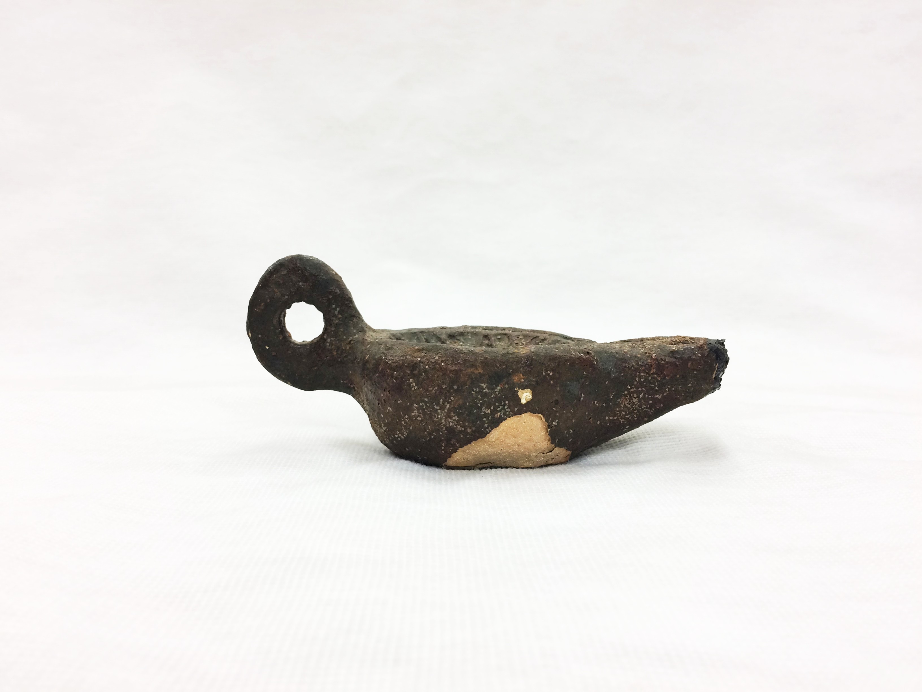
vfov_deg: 48.2
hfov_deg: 61.7
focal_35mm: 29
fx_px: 772
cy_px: 346
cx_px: 461
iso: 32
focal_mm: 4.15
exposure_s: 1/33
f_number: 2.2
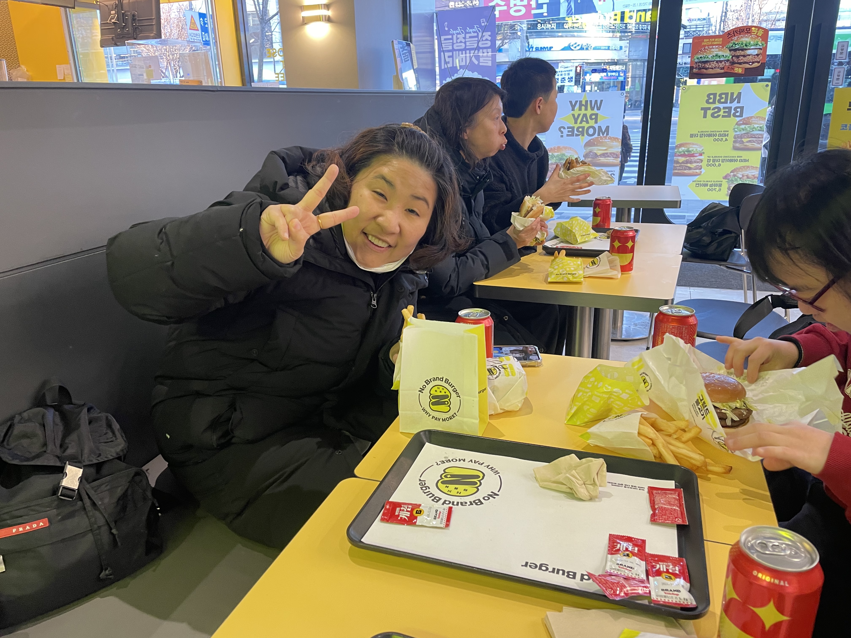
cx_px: 426
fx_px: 639
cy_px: 319
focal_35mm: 26
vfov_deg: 53.1
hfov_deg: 67.3
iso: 125
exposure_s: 1/60
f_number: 1.6
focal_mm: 4.2
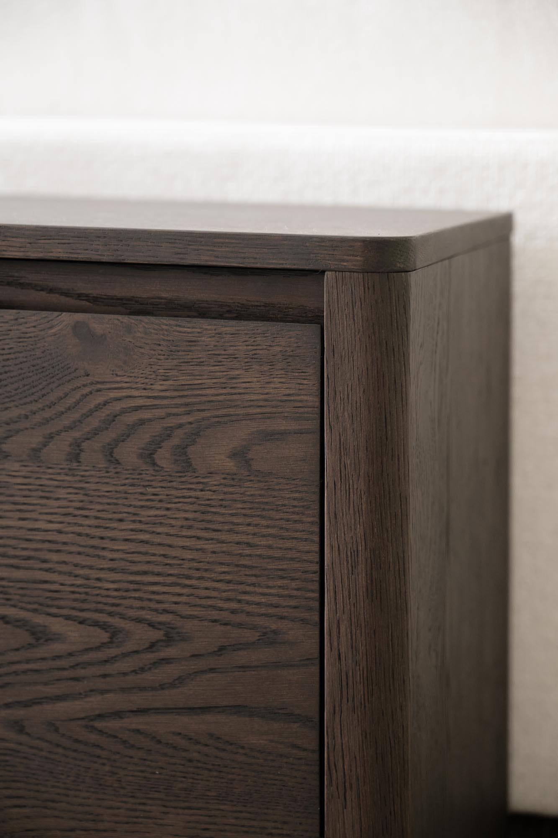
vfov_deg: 28.8
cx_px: 279
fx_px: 1628
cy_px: 419
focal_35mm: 70
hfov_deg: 19.5
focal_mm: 70
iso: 500
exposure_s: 1/60
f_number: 4
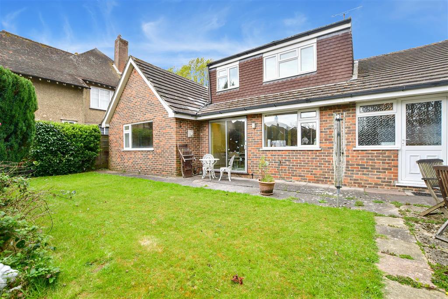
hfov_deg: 100.4
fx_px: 187
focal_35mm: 15
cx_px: 224
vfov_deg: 77.3
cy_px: 150
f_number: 8
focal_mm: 10
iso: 160
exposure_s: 1/40
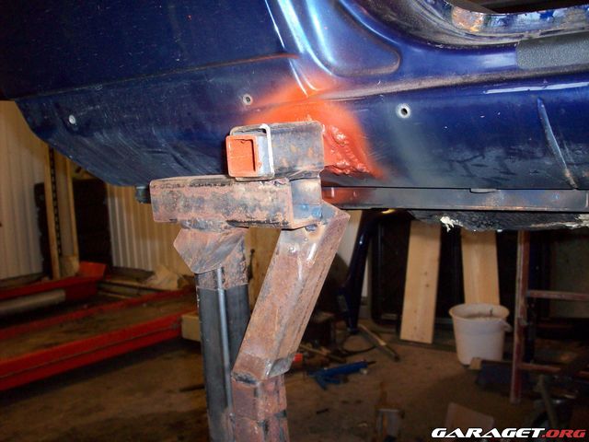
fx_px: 630
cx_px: 294
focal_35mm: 37
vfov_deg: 38.7
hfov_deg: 50.1
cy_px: 221
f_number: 2.8
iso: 160
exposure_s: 1/64
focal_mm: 6.2
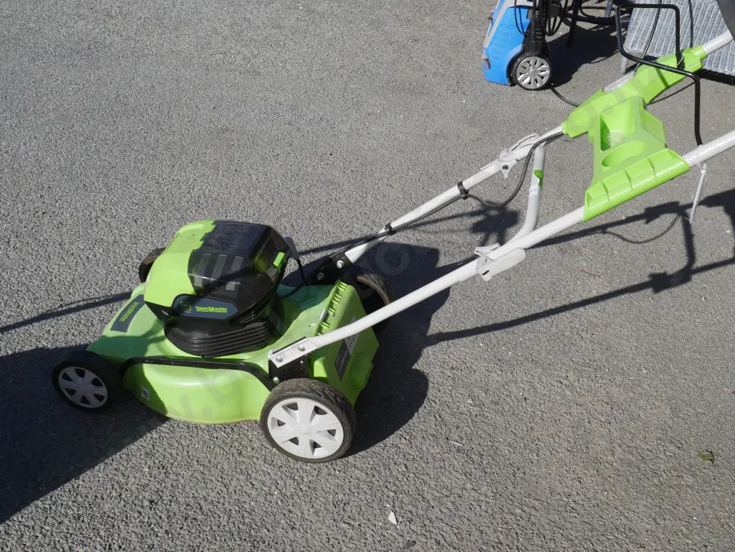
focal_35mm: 40
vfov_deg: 36.0
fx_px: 850
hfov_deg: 46.8
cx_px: 368
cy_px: 276
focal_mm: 20
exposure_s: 1/400
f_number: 9
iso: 200
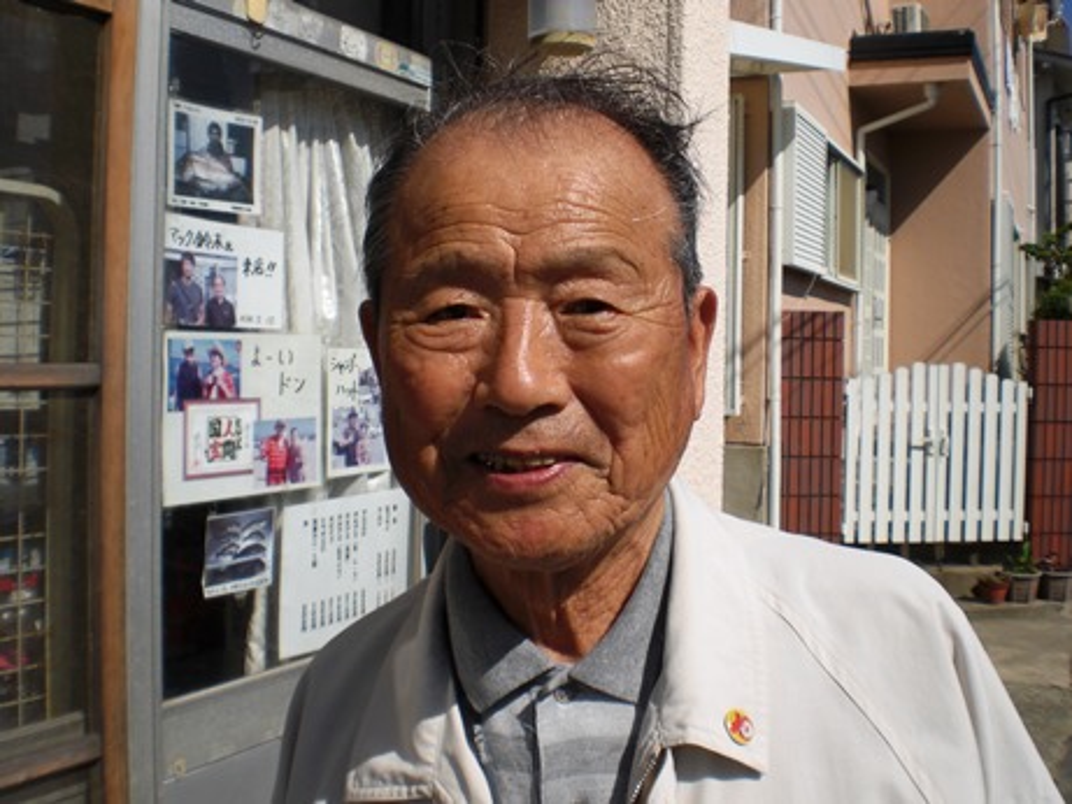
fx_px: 1177
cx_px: 536
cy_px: 402
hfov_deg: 49.0
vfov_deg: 37.7
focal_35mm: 38
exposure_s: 1/800
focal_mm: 6.3
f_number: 4.4
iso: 50
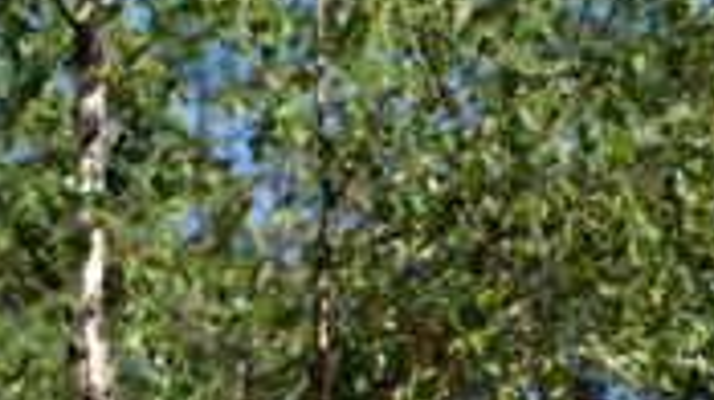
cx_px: -643
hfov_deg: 6.2
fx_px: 6487
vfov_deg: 3.5
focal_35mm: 343
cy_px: 633
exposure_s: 1/1400
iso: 160
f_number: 2.8
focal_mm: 56.3
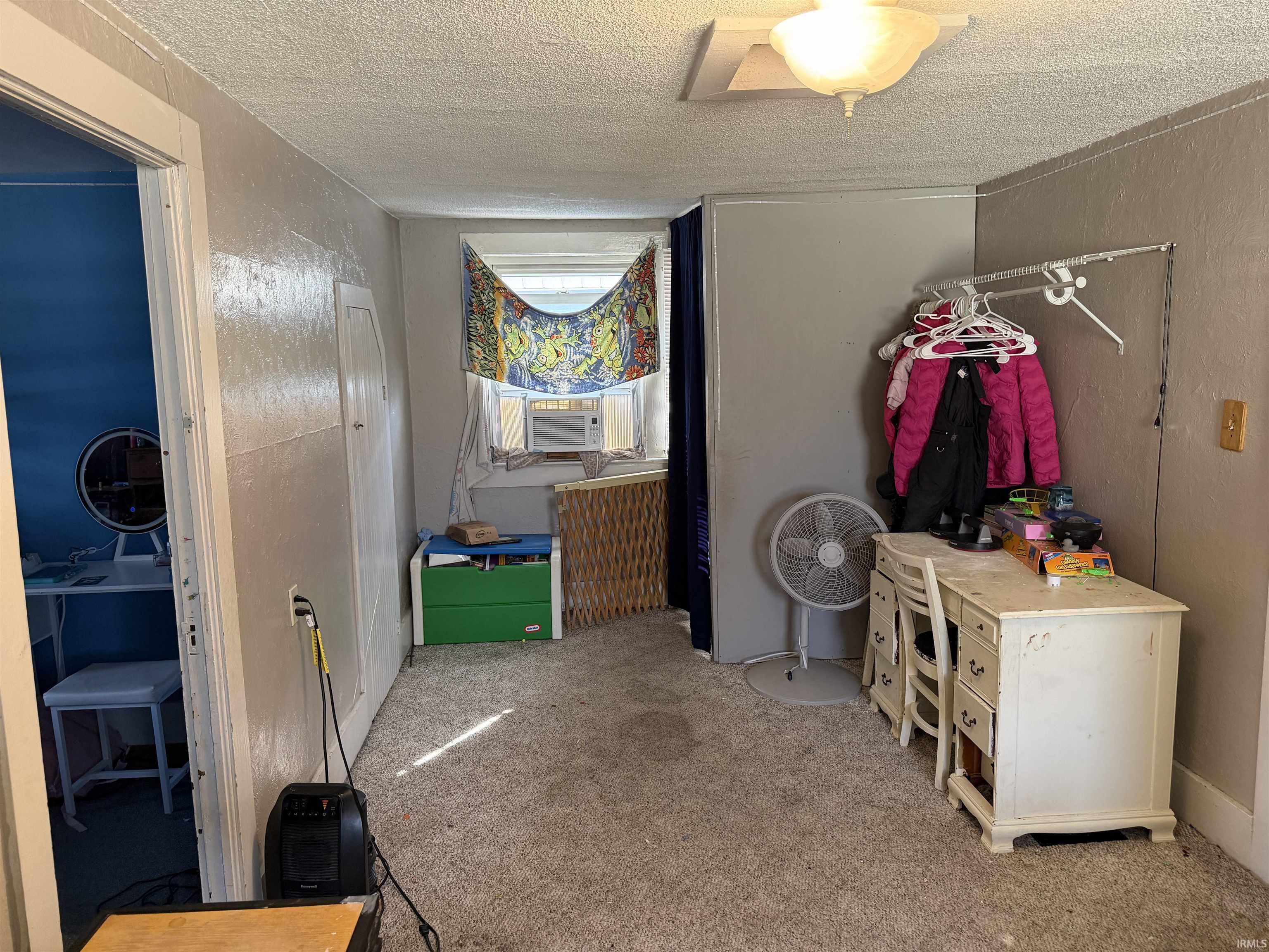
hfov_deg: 71.6
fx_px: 880
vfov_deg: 56.8
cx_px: 634
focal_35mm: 24
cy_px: 476
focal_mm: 6.76
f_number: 1.78
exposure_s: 1/60
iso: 250
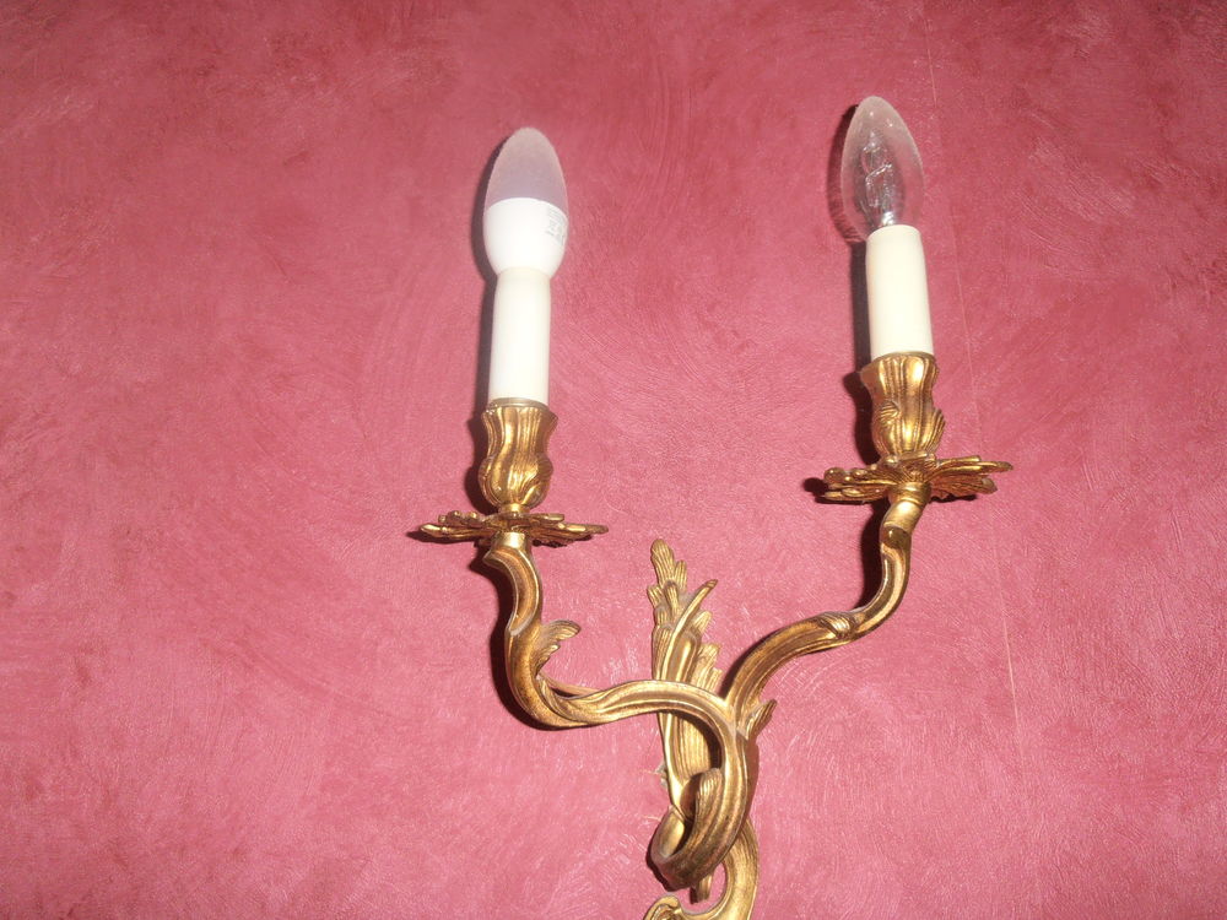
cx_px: 614
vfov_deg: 56.8
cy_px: 460
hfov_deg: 71.6
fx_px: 851
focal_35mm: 24
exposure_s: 1/30
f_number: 3
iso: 125
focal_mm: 4.2
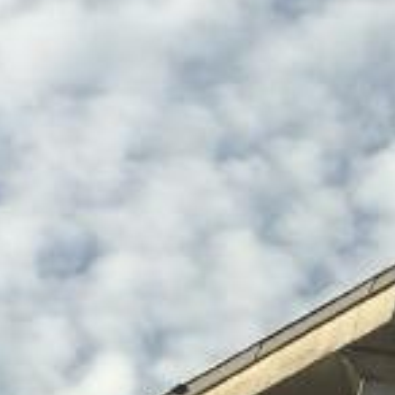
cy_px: 430
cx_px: 552
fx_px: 2892
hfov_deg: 7.7
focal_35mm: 224
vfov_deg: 7.8
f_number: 2.2
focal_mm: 4.15
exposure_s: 1/4566
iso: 32
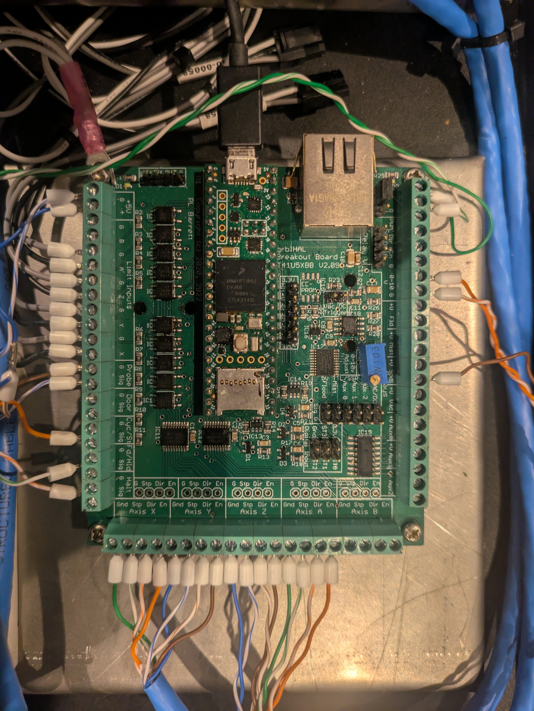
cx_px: 267
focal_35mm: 25
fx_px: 514
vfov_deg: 69.4
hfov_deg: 54.9
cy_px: 356
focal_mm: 5.43
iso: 121
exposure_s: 1/30
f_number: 1.89
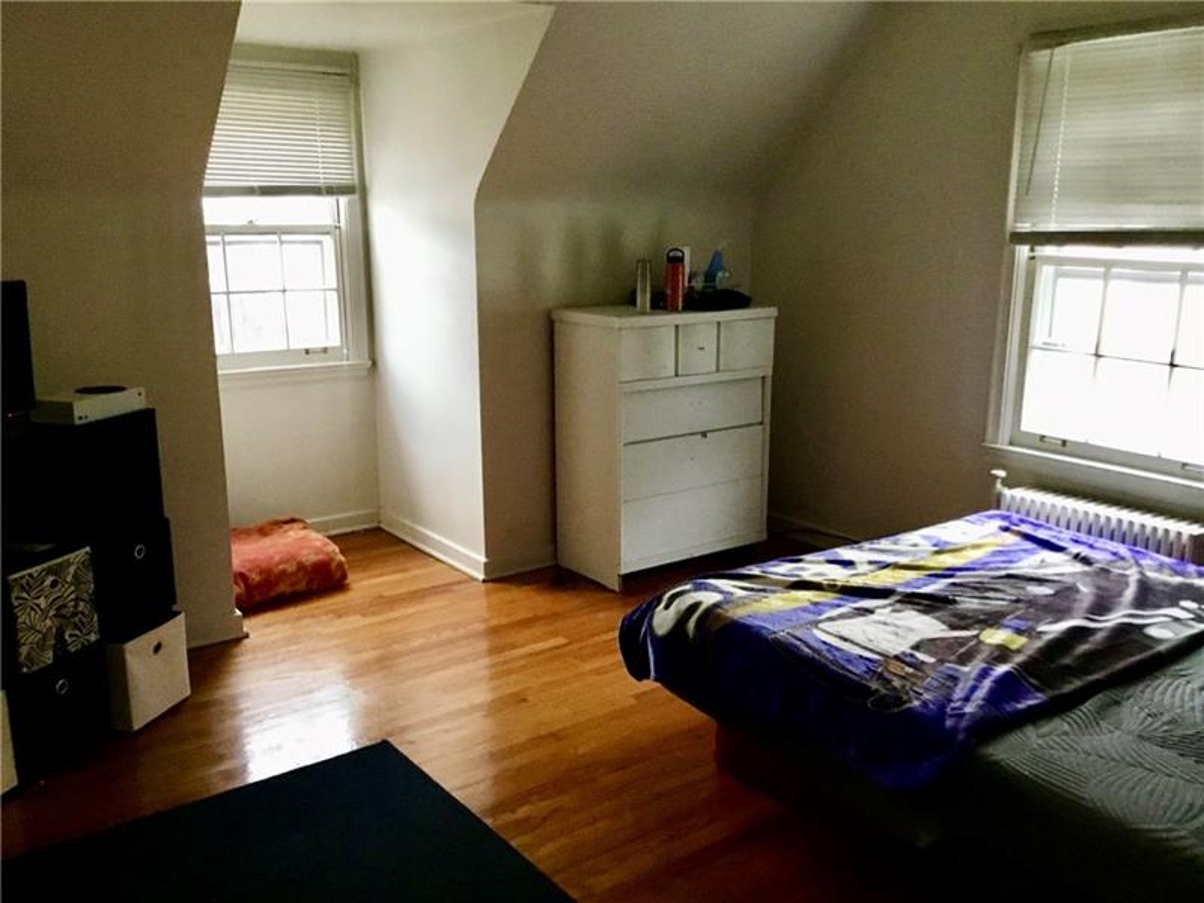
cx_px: 602
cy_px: 452
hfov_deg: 58.4
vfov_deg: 45.4
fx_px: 1078
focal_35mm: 31
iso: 250
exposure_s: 1/15
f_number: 2.4
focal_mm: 3.3
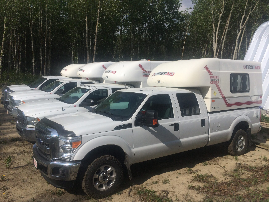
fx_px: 225
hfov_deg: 61.7
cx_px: 134
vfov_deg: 48.2
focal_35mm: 29
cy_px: 101
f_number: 2.2
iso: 40
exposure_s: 1/5882
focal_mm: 4.15
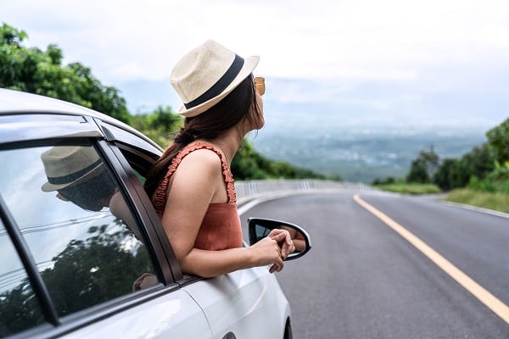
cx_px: 254
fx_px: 763
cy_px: 170
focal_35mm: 54
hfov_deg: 36.9
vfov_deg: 25.1
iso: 200
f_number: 4
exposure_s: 1/100
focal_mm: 54
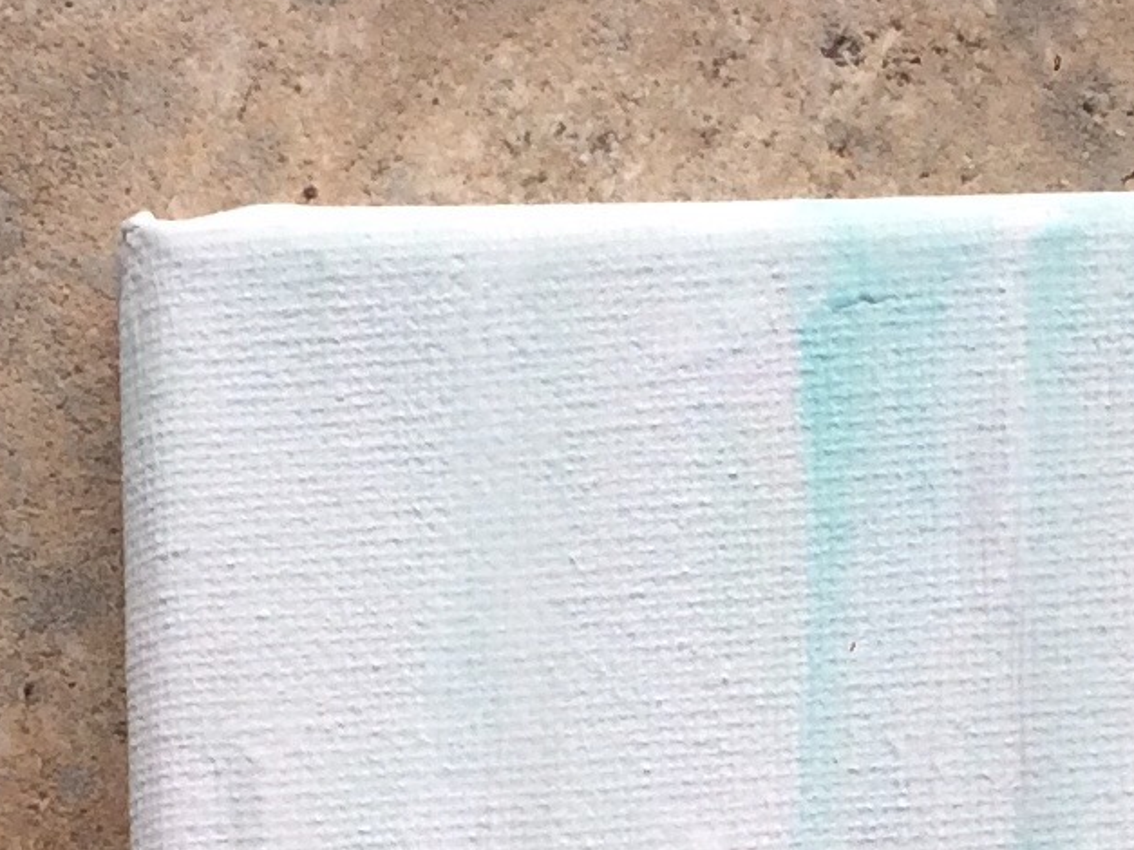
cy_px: 2040
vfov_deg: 8.9
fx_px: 4946
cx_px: 698
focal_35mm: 151
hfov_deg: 13.1
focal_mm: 4.15
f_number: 2.2
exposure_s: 1/120
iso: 40
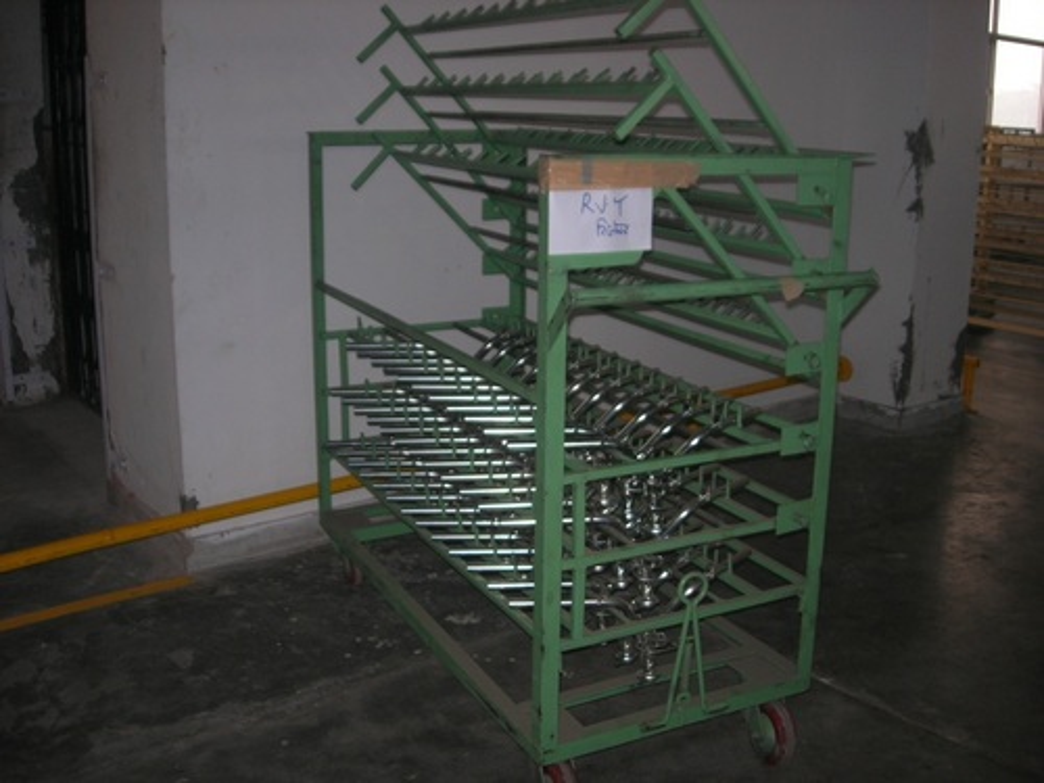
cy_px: 392
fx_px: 1146
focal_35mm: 38
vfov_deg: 37.7
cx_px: 522
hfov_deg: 49.0
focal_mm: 7.8
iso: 64
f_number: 2.8
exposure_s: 1/60.1
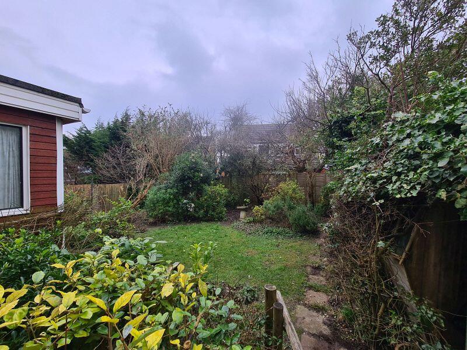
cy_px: 175
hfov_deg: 106.2
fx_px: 175
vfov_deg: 89.9
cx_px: 234
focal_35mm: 13
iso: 50
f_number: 2.2
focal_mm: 2.2
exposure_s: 1/150
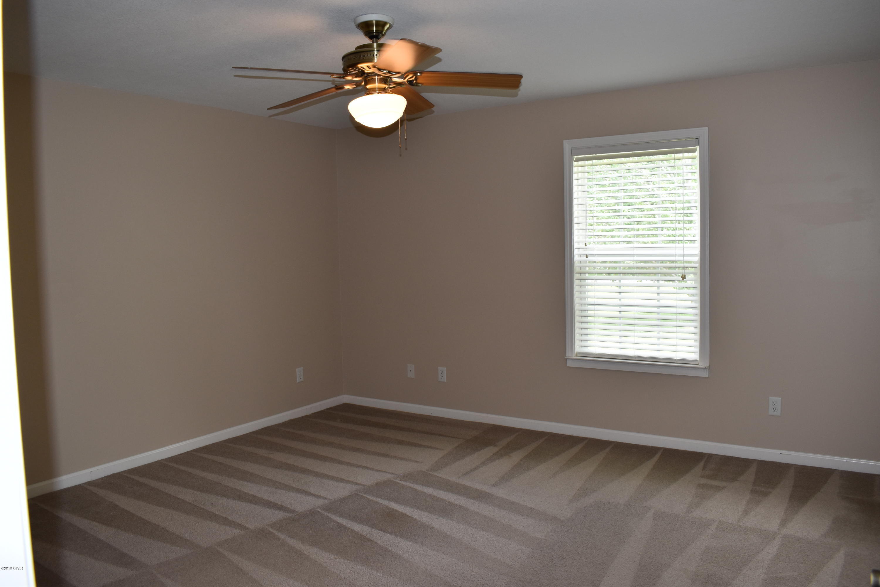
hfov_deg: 67.4
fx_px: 660
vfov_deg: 47.9
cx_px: 440
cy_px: 294
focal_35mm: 27
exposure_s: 1/125
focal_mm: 18
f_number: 5.6
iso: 450
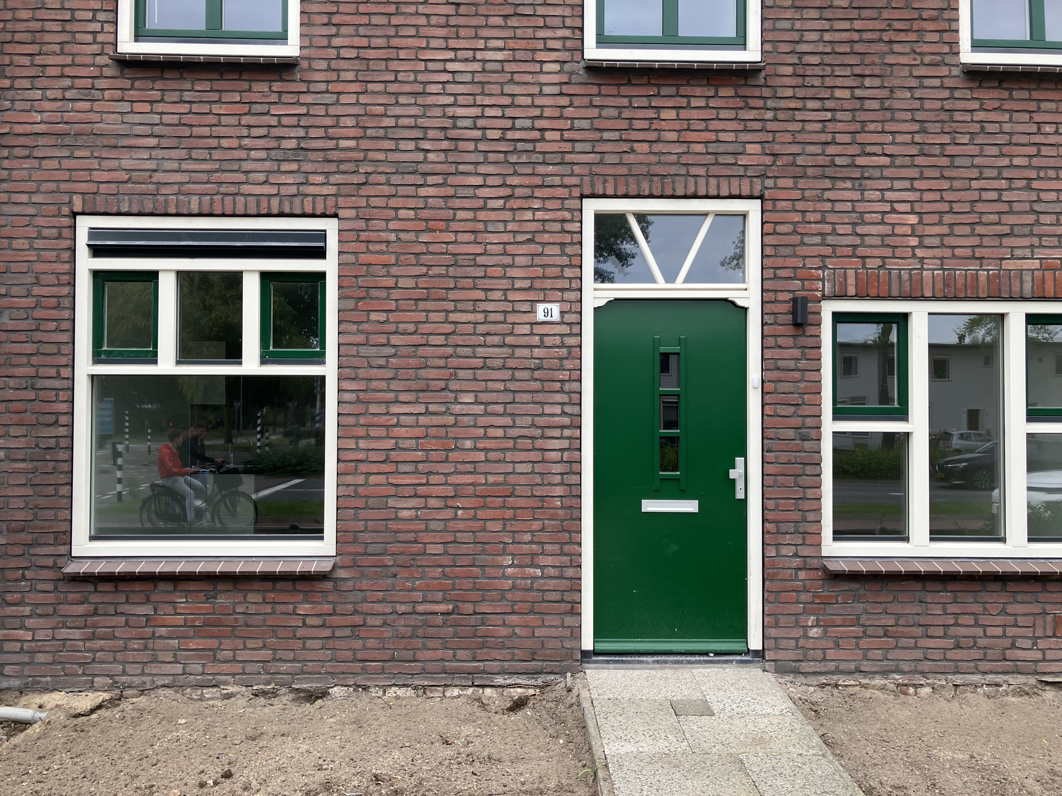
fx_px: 859
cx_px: 531
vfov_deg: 49.7
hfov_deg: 63.4
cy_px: 398
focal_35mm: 28
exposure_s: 1/354
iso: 32
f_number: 1.8
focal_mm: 3.99
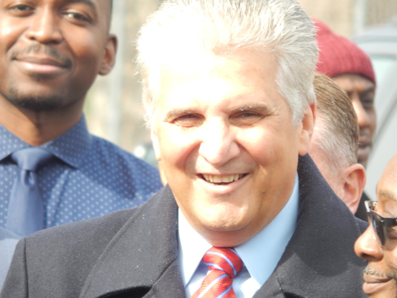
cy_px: 149
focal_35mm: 675
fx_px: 7741
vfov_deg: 2.2
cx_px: 198
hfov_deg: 2.9
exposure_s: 1/125
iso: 180
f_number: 5.8
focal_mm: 120
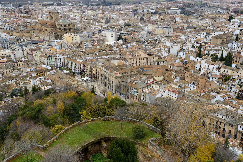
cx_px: 122
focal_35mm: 40
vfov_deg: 33.3
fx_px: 270
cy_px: 81
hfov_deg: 48.5
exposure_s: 1/160
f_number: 8
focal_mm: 40
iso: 800
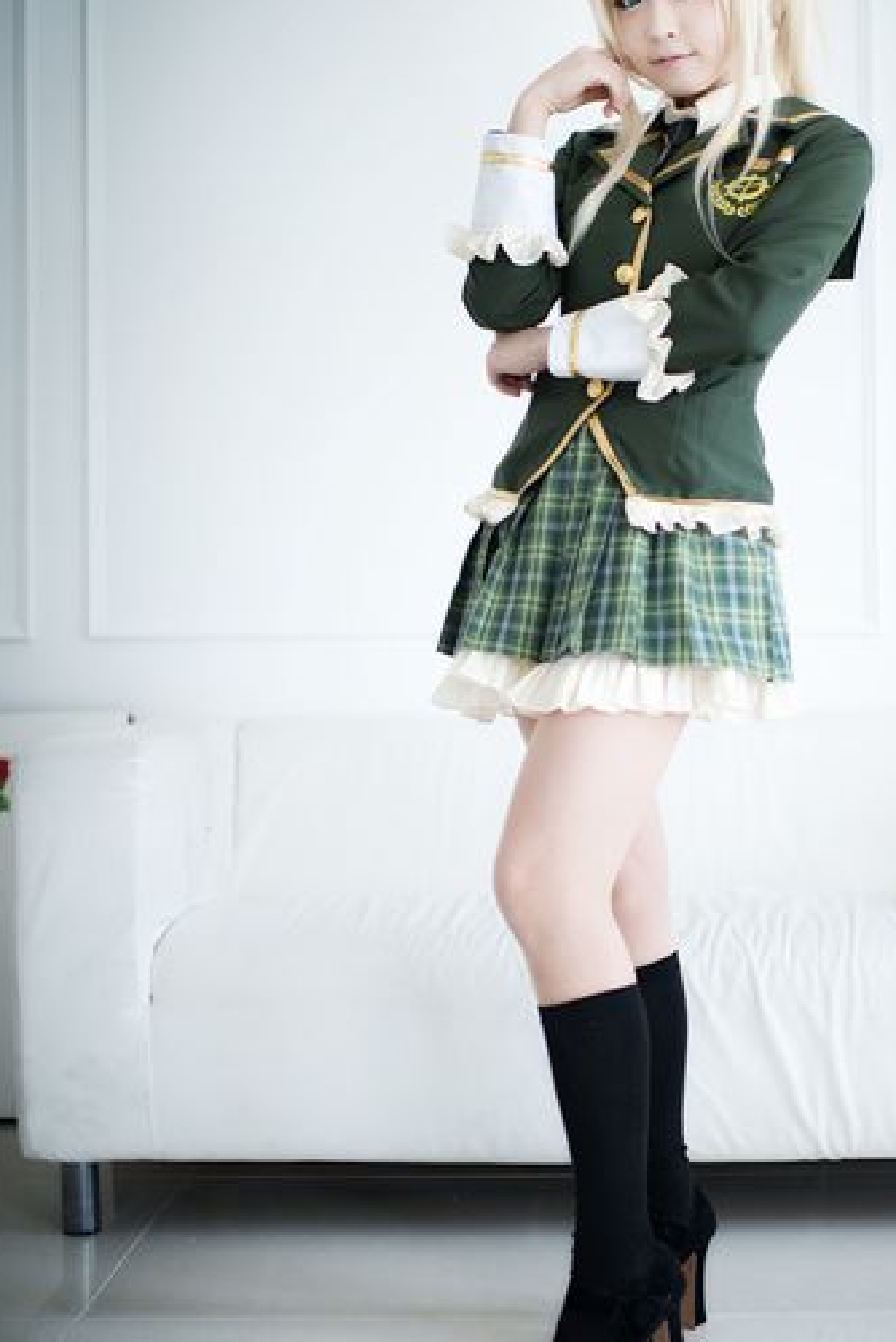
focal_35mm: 49
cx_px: 608
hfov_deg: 27.4
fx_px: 1827
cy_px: 671
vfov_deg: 40.3
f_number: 1.4
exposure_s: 1/125
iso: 200
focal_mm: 35
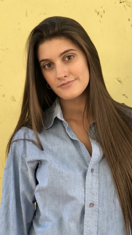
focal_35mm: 65
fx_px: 405
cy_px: 117
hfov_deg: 18.5
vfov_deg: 32.4
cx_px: 81
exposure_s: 1/30
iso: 25
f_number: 2.8
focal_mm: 6.6
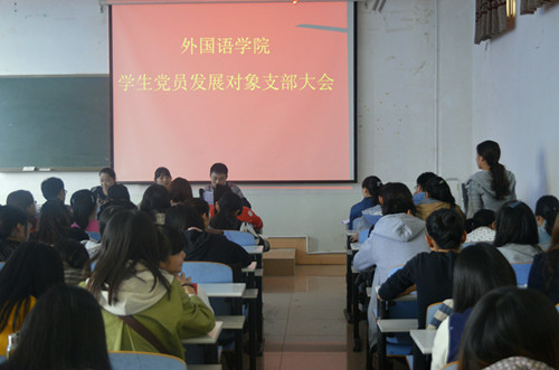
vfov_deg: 26.4
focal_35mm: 51
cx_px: 280
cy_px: 185
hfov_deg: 39.0
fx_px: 790
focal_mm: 34
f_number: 4.5
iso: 1250
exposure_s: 1/15
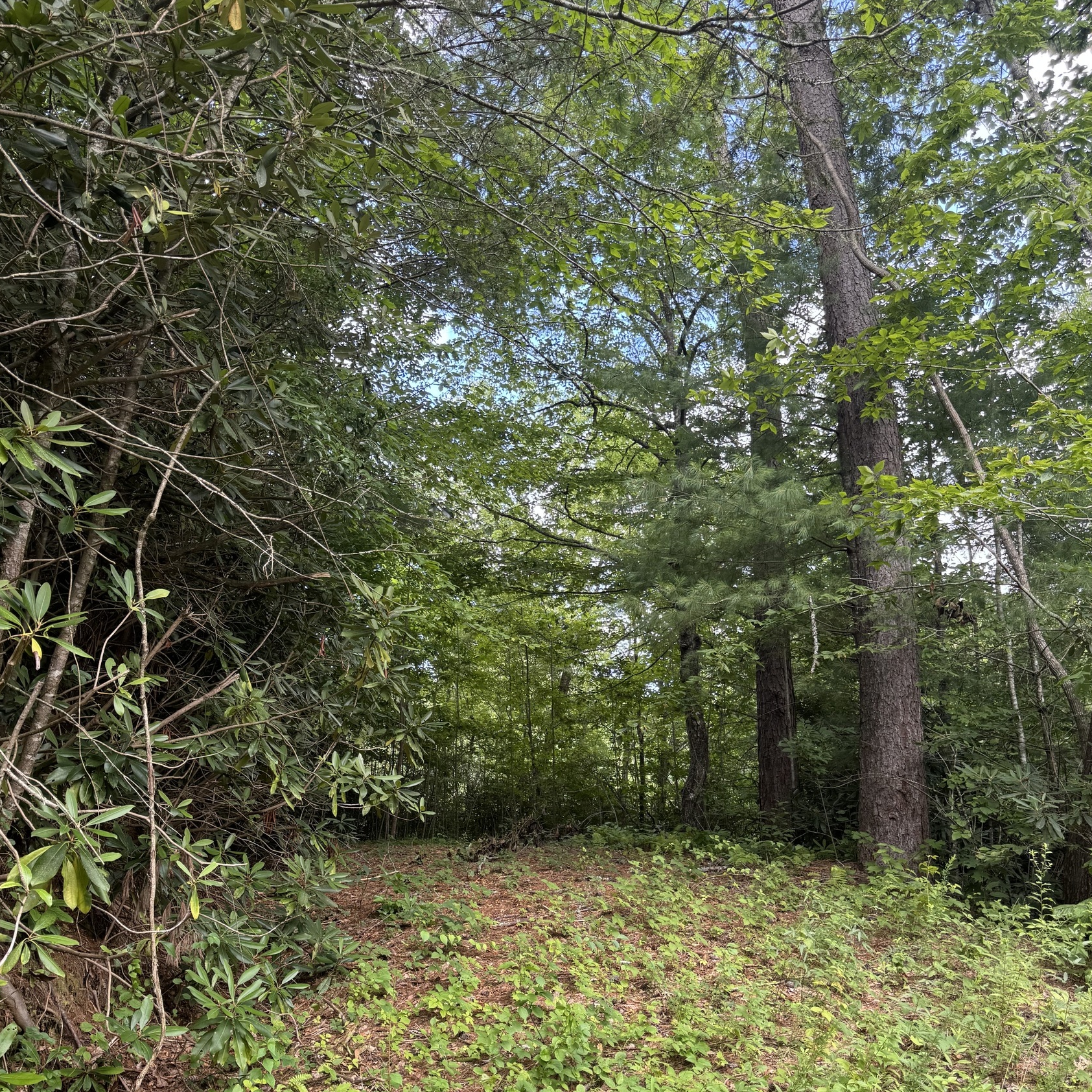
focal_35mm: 29
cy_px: 694
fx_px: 1035
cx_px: 546
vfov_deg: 54.9
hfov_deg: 55.6
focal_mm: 6.76
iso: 80
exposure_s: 1/121
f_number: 1.78
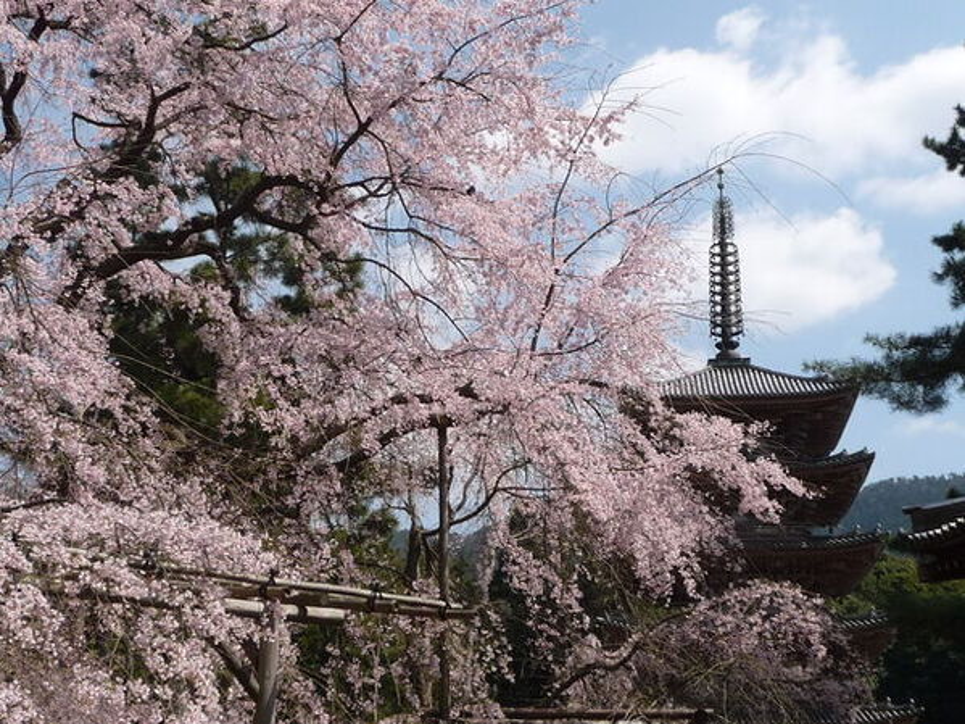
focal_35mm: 50
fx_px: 1394
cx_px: 482
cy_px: 362
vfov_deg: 29.1
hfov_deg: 38.2
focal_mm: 5
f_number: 8
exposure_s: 1/250
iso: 100
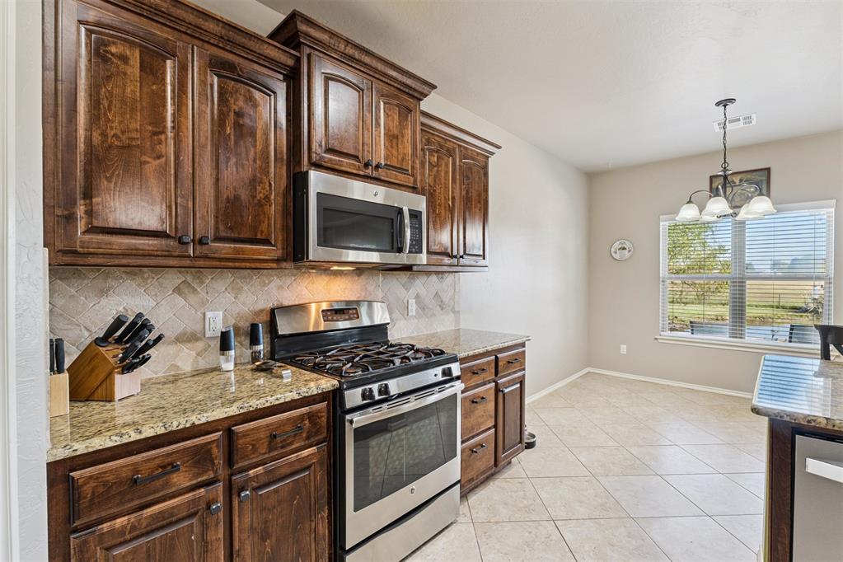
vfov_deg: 73.1
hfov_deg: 96.0
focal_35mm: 16
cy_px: 281
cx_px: 422
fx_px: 379
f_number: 8
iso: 200
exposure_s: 1/13
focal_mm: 10.8
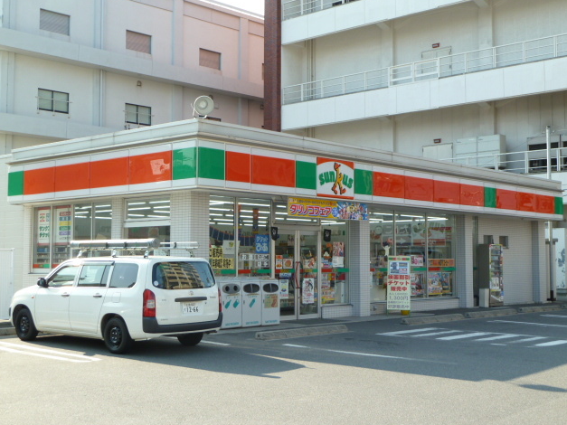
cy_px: 212
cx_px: 288
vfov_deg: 29.7
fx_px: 802
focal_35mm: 49
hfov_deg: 38.9
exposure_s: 1/160
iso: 80
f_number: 4
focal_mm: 7.9
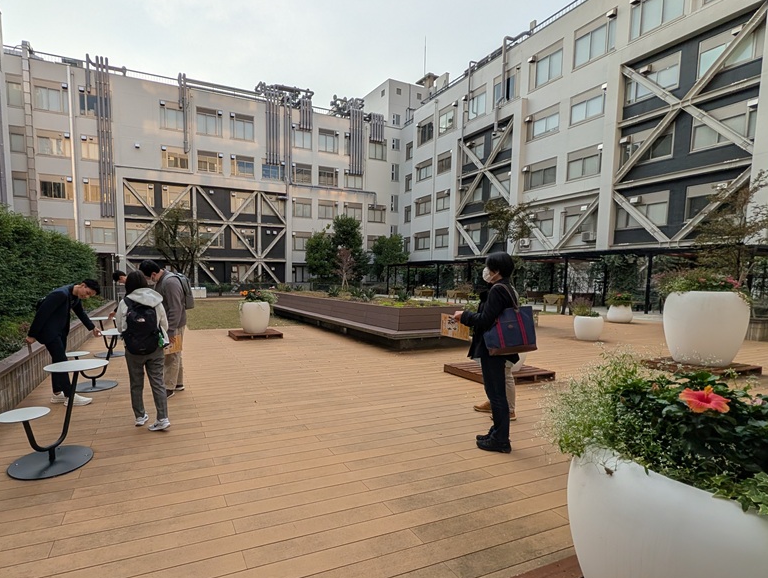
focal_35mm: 16
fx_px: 355
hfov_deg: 92.9
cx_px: 298
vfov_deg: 78.1
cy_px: 314
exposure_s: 1/1195
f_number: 1.7
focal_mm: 2.02
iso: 53
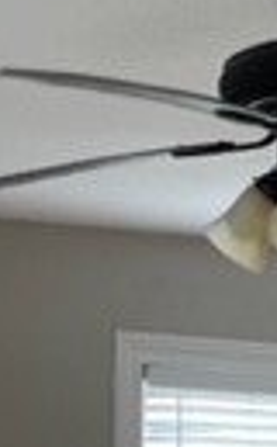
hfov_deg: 9.5
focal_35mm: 137
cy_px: 832
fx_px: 1664
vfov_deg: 13.5
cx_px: 125
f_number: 1.6
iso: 40
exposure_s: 1/121
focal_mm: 4.2
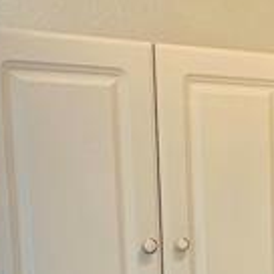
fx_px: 833
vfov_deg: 18.0
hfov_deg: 17.5
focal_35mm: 93
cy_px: 302
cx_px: 357
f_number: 2.2
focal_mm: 2.22
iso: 80
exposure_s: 1/120
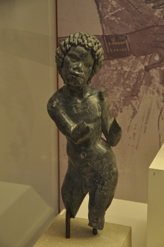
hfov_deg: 16.5
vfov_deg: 24.7
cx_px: 82
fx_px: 566
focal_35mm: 82
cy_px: 124
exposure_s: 1/15
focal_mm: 55
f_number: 4.8
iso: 500
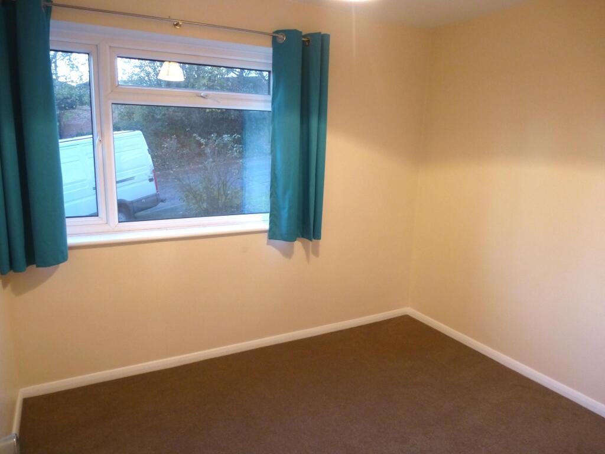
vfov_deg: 56.8
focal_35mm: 24
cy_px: 227
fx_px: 419
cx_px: 302
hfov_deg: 71.6
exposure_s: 1/13
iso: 400
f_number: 3.3
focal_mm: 4.3
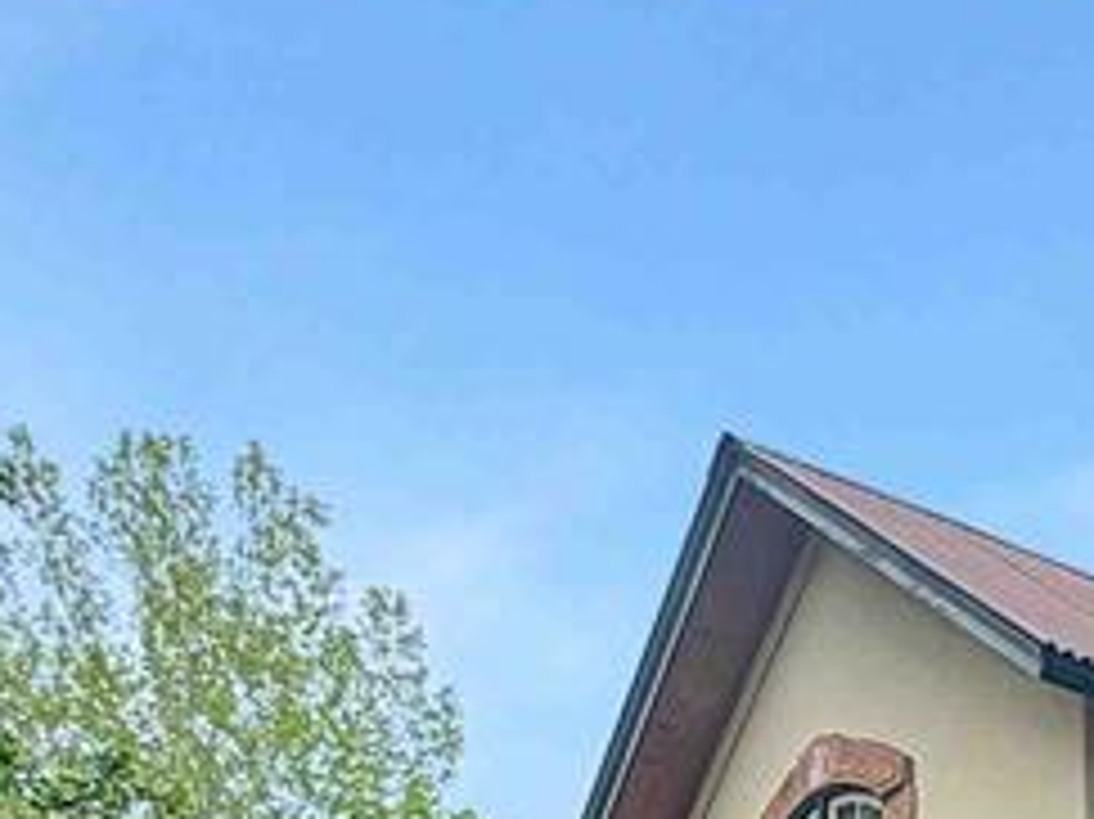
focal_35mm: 59
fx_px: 1864
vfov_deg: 18.6
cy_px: 1521
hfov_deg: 26.1
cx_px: 1544
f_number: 2.2
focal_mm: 2.22
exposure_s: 1/412
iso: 64
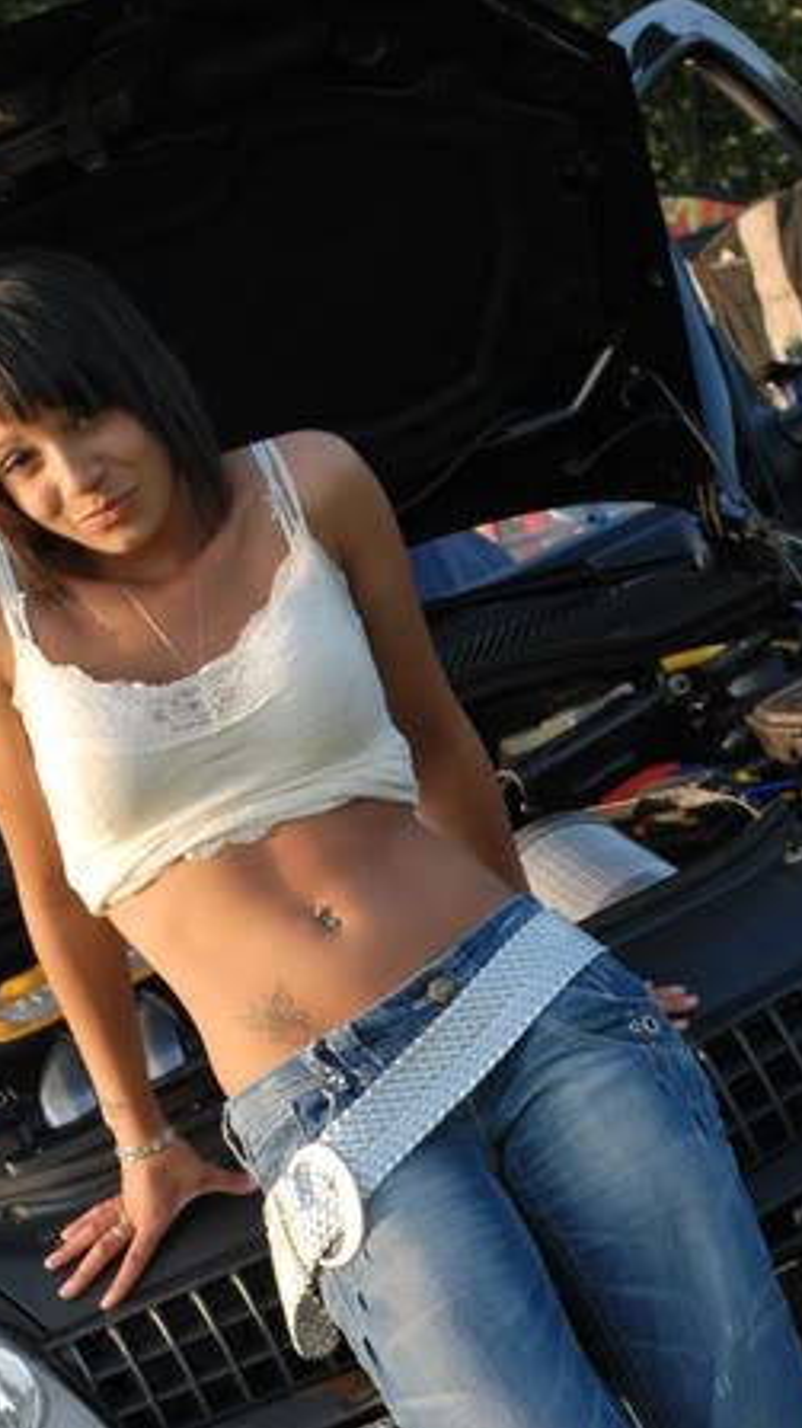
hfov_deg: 9.8
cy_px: 1198
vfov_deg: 17.1
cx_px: 361
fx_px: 4694
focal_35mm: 124
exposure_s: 1/320
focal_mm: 44
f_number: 5.3
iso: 200
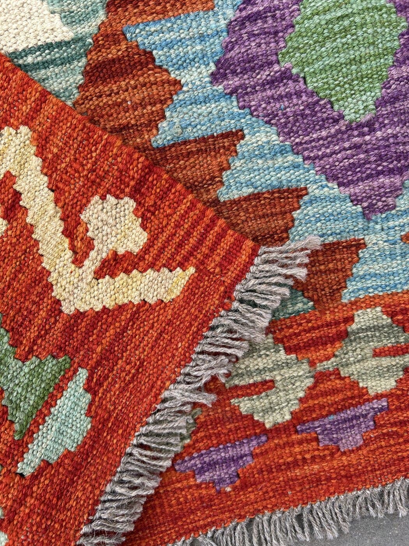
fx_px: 410
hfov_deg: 53.1
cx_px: 204
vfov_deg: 67.3
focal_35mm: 26
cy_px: 273
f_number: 1.5
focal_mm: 5.7
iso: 50
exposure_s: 1/1135
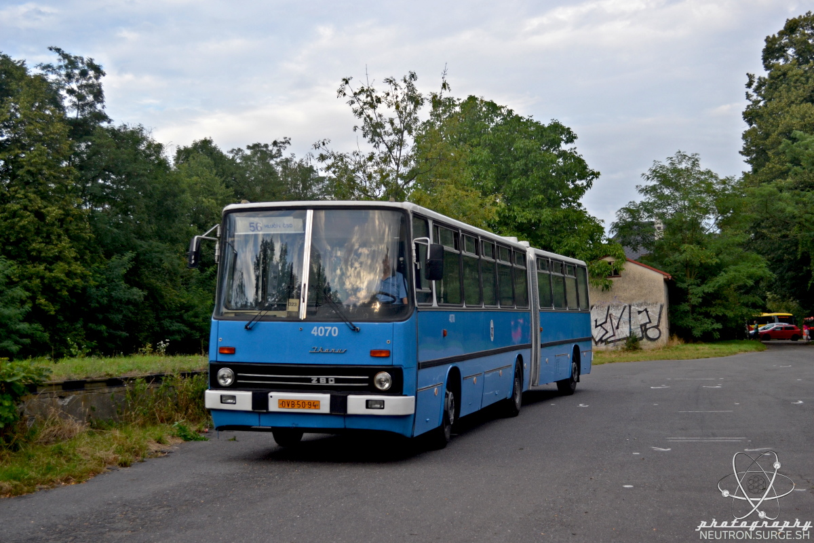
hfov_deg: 38.9
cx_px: 407
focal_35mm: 51
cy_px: 272
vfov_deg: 26.5
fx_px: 1153
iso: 400
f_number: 5
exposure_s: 1/500
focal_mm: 34
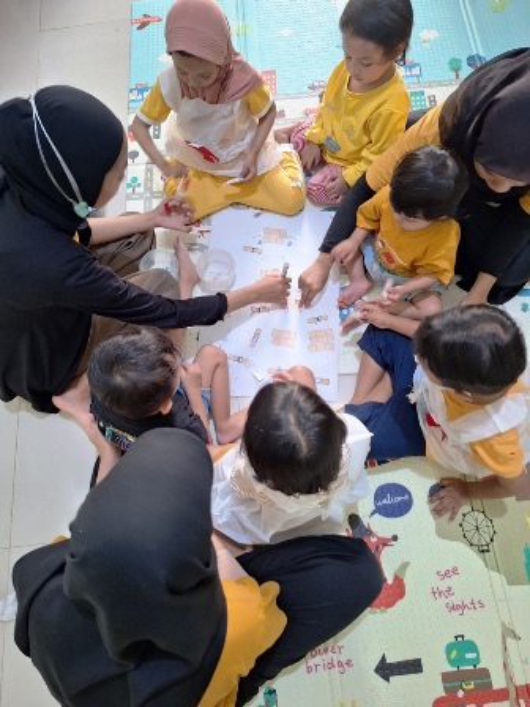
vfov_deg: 73.9
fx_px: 470
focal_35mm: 23
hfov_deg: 58.9
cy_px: 354
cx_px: 265
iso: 250
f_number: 1.8
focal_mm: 5.54
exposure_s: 1/25
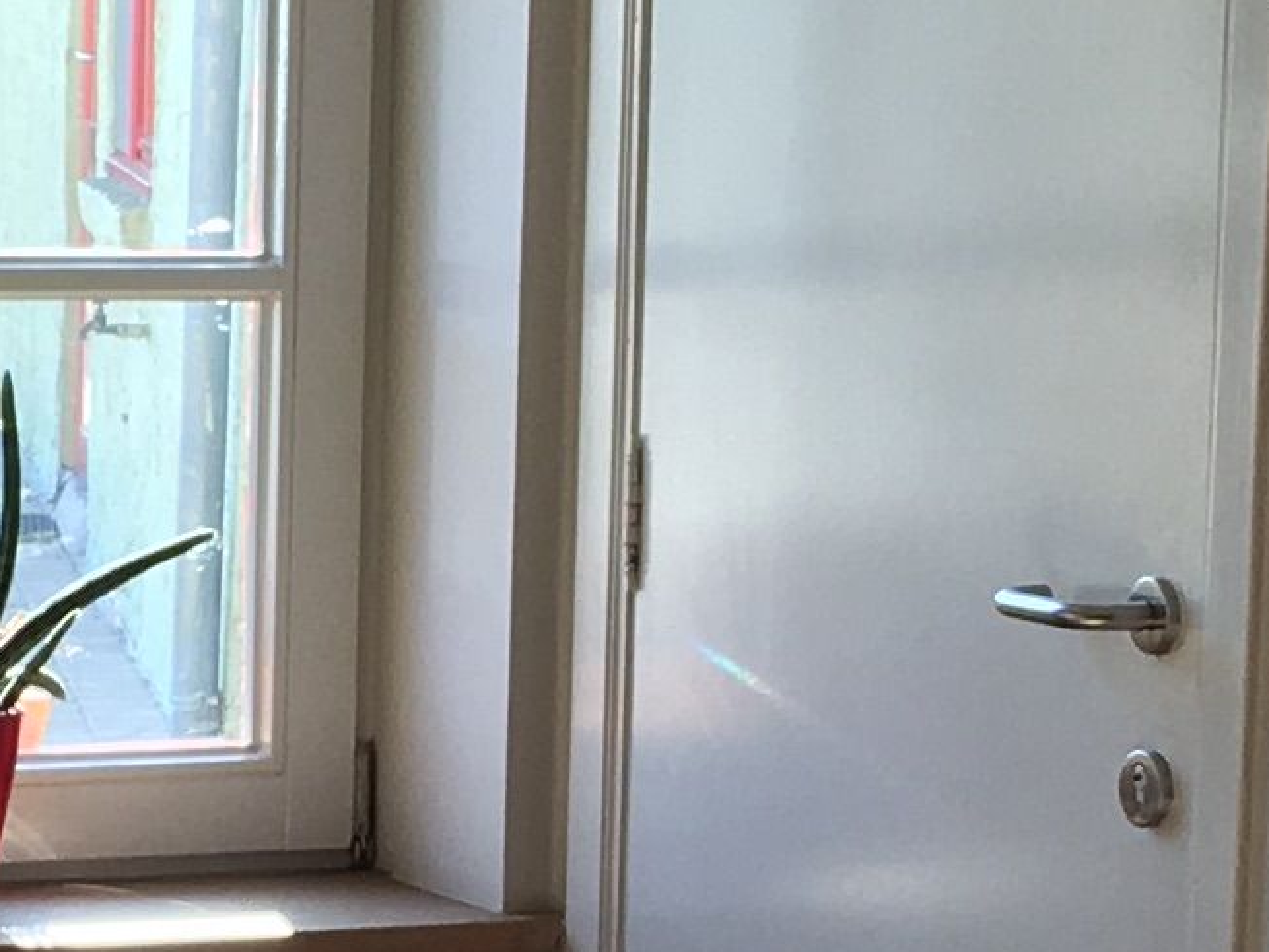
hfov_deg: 11.0
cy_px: 835
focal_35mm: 179
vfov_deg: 8.3
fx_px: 6563
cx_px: 272
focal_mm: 4.15
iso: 32
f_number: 2.2
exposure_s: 1/100
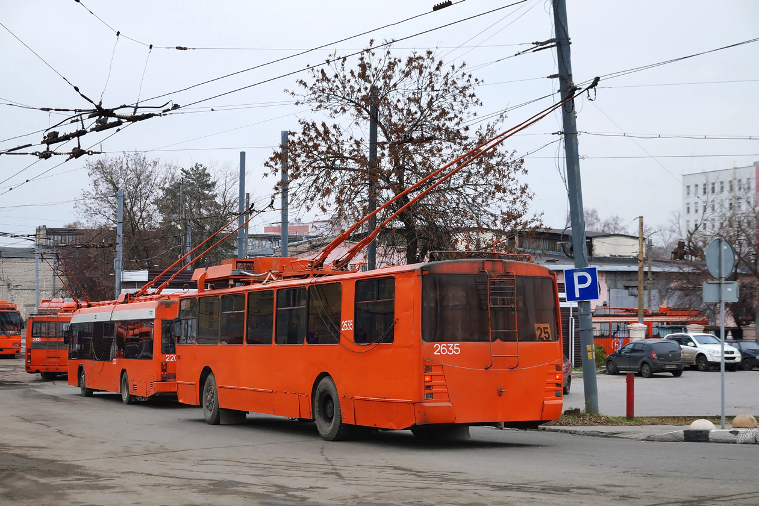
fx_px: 1107
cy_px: 253
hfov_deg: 37.9
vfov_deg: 25.8
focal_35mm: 52
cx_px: 380
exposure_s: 1/320
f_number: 4.5
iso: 400
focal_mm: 35
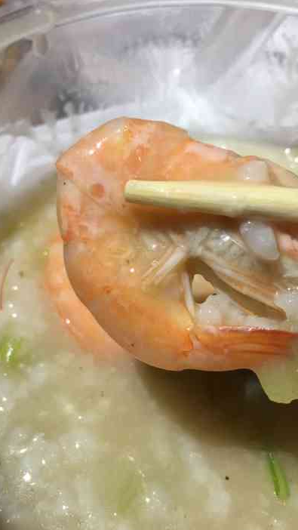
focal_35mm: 42
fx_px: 590
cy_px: 302
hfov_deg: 28.3
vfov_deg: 48.2
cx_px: 176
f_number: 2.2
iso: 25
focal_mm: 4.15
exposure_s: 1/33
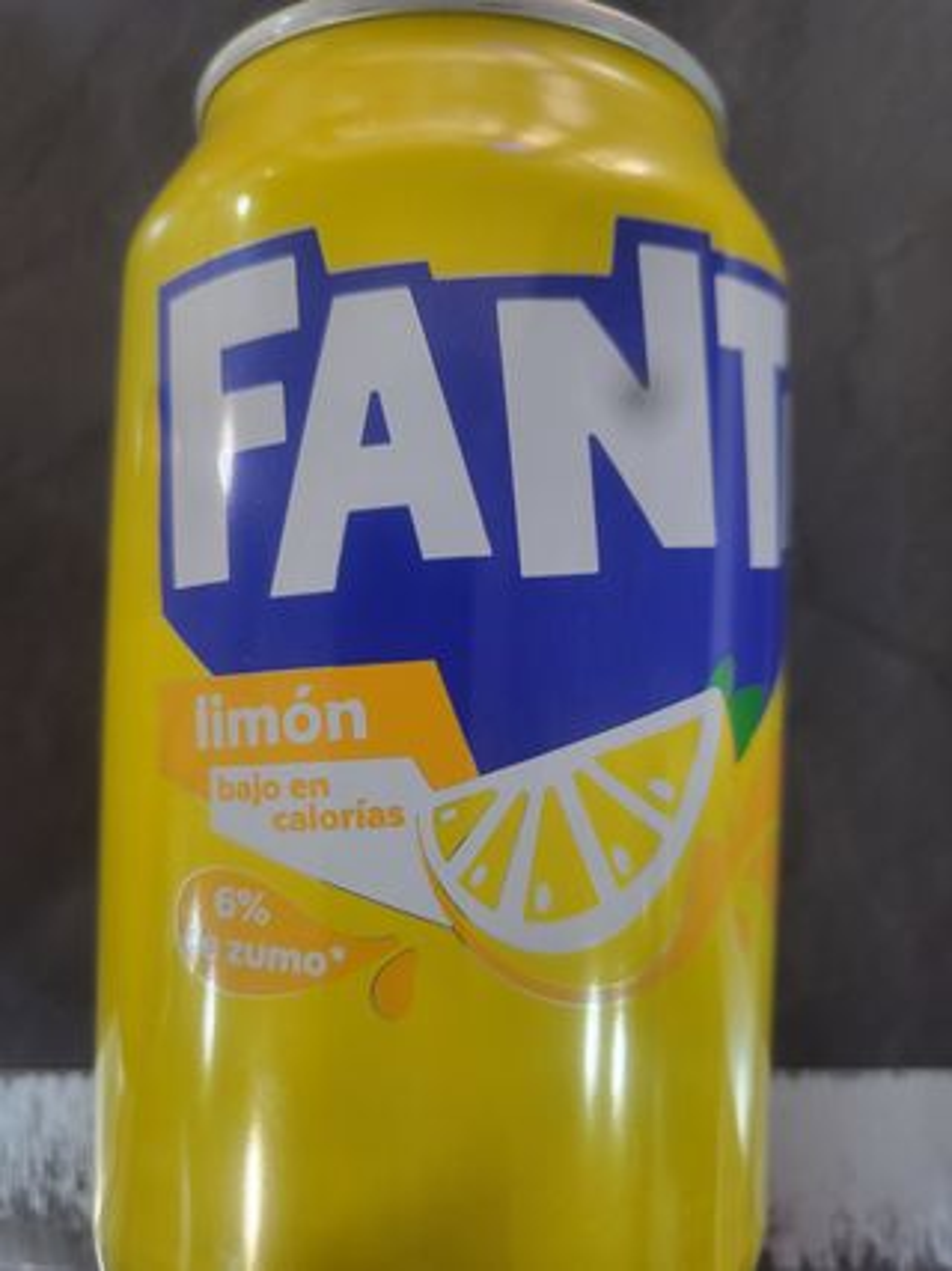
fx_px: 954
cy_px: 636
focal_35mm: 26
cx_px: 476
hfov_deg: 53.0
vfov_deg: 67.3
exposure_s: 1/50
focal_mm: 4.25
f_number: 1.8
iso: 500
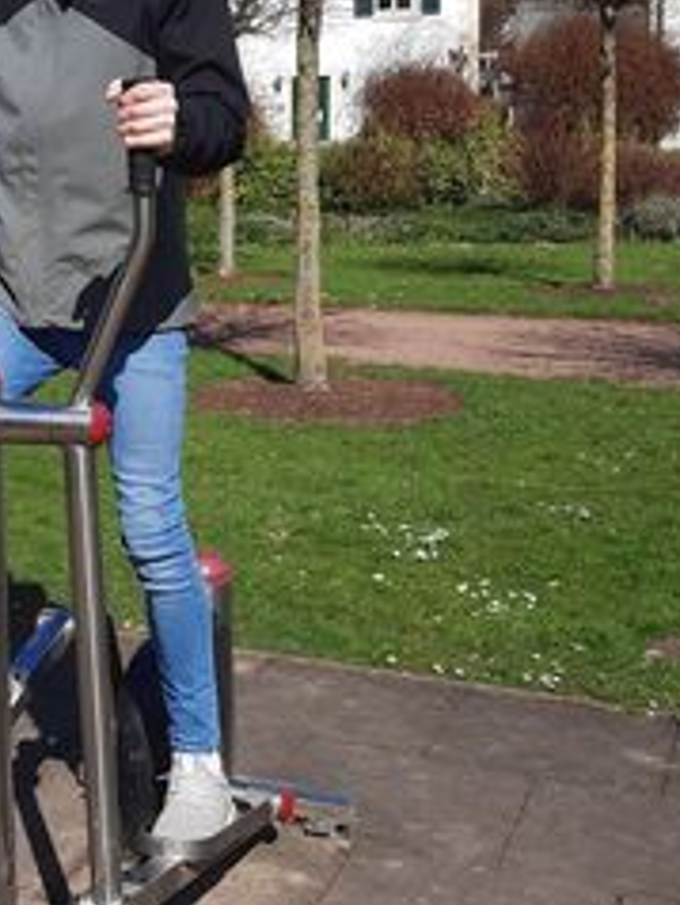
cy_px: 365
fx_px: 1647
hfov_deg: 22.3
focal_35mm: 63
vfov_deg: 30.6
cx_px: -19
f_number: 2
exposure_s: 1/1116
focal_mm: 4.6
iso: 32
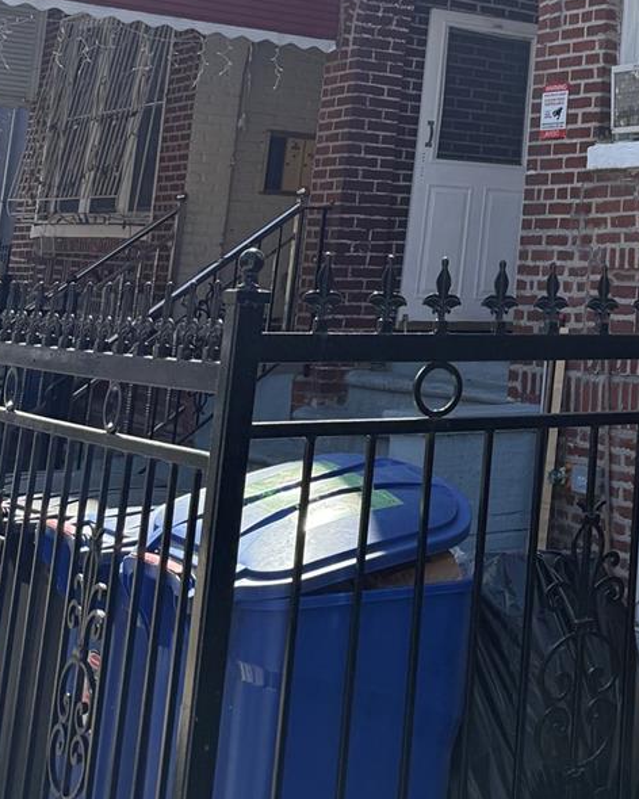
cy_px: -22
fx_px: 1442
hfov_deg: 23.0
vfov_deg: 28.8
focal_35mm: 61
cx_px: 761
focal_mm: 6.76
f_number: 1.78
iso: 100
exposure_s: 1/2000
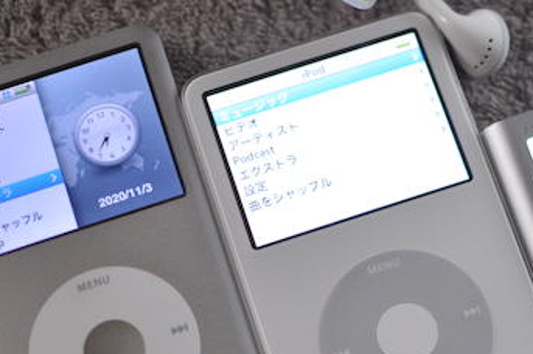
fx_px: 1449
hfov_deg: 20.7
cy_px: 293
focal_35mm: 98
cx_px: 392
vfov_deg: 13.9
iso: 640
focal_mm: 35
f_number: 1.8
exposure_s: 1/30
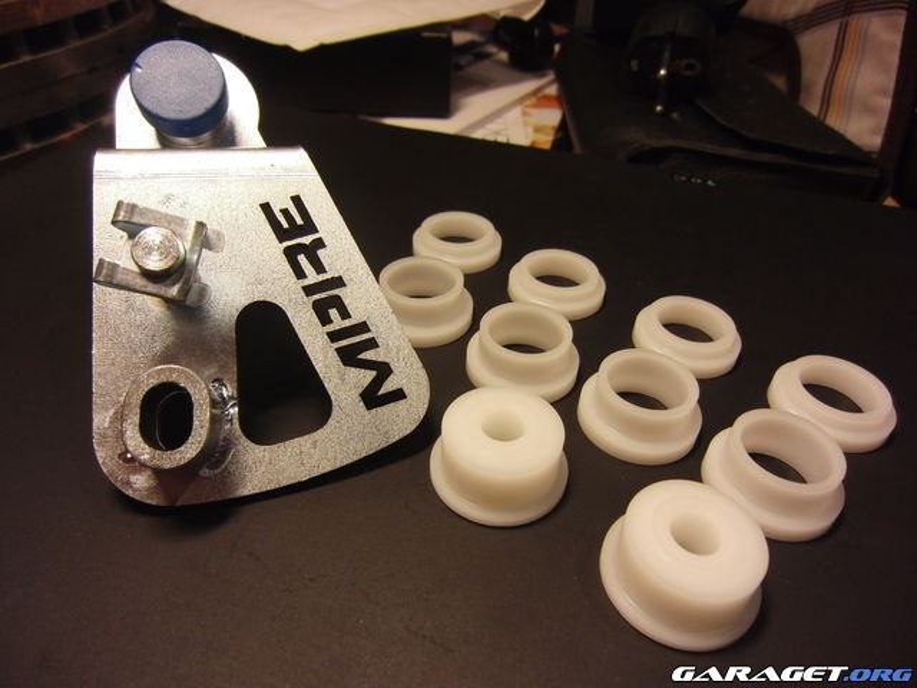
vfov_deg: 56.8
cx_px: 458
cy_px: 344
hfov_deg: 71.6
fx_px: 636
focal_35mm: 24
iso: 320
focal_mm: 4.3
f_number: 3.2
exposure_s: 1/60
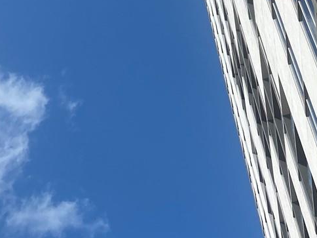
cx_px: 364
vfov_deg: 15.5
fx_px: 788
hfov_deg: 21.4
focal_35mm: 86
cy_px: -140
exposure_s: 1/4115
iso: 32
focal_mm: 4.25
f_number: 1.8
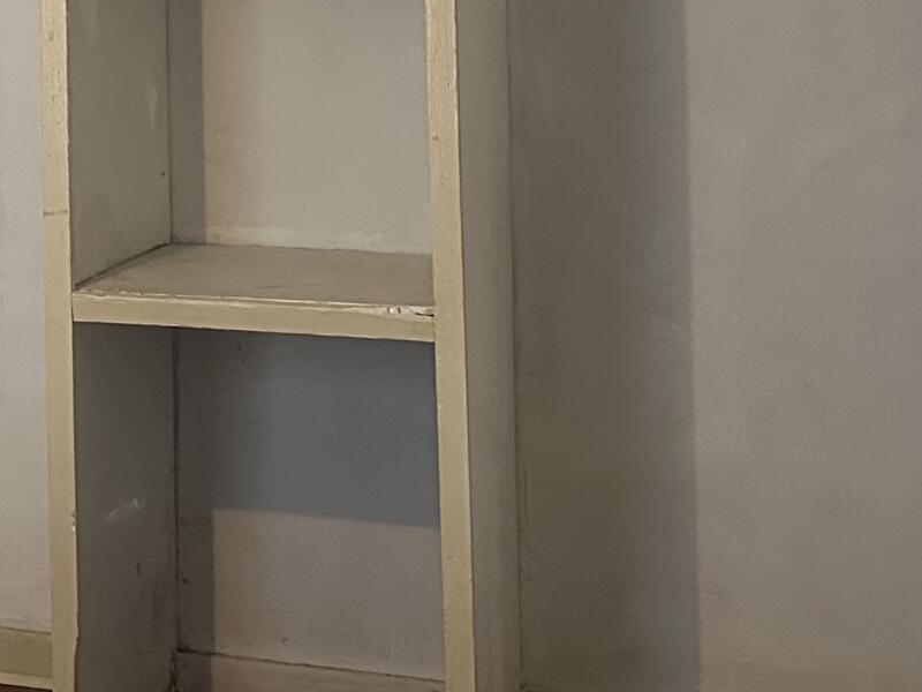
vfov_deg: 15.9
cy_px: -96
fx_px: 2397
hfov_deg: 19.8
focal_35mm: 90
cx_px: -319
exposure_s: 1/60
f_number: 1.78
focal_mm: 6.86
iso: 500
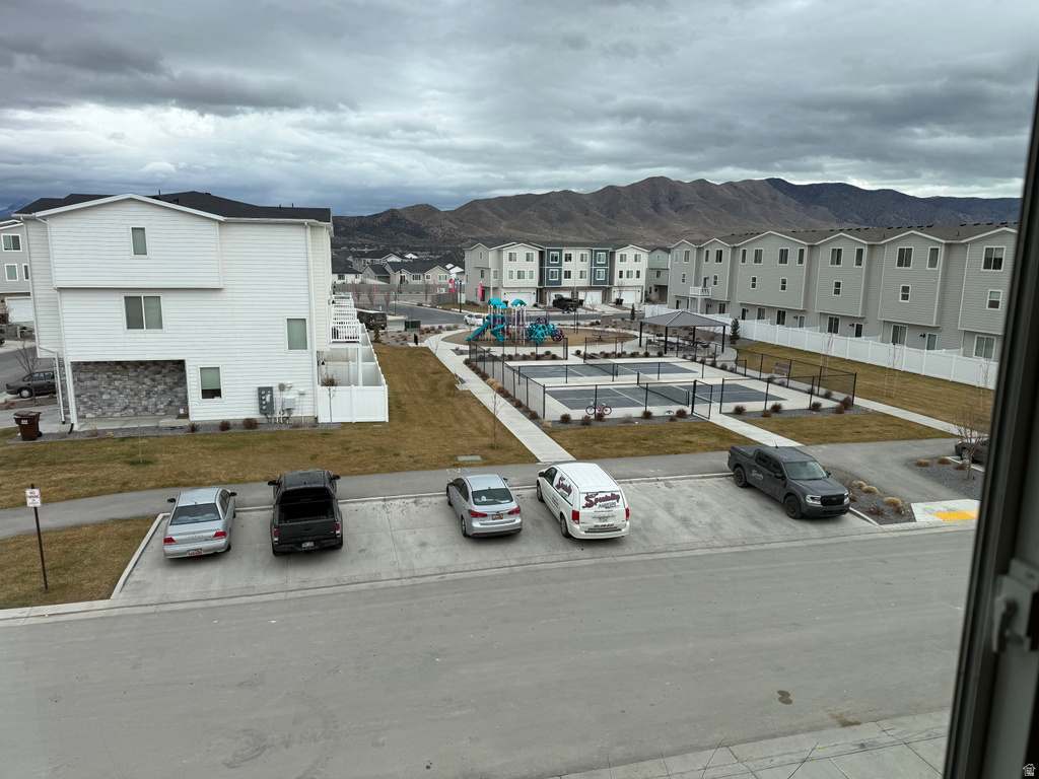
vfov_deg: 56.8
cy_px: 390
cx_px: 520
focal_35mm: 24
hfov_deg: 71.6
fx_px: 720
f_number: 1.78
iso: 80
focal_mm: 6.76
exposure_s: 1/1361
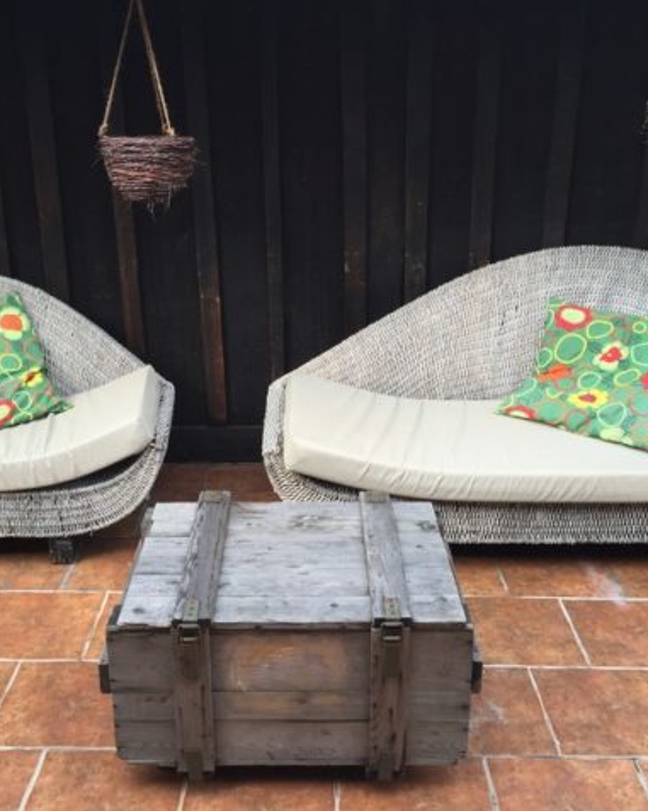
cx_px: 293
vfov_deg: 48.0
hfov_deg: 39.1
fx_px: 912
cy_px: 406
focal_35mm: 38
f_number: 2.2
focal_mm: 4.15
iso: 32
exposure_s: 1/341
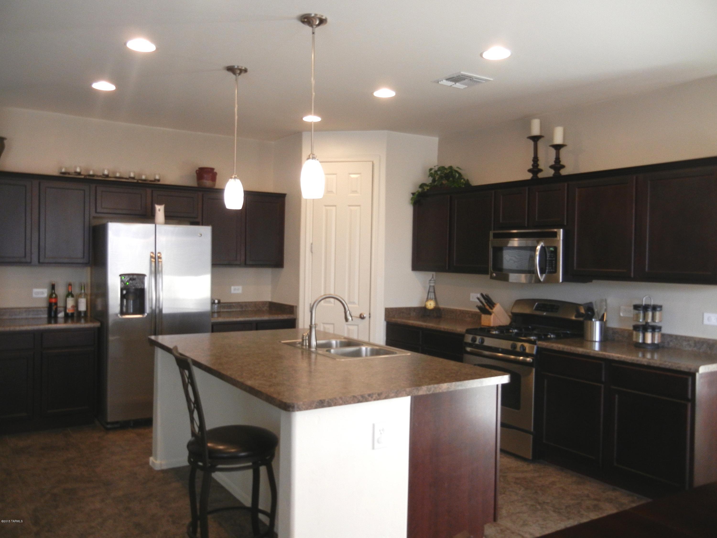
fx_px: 621
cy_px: 269
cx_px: 358
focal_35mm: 30
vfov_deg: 46.8
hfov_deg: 60.0
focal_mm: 5.4
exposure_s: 1/30
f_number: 3.5
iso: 247
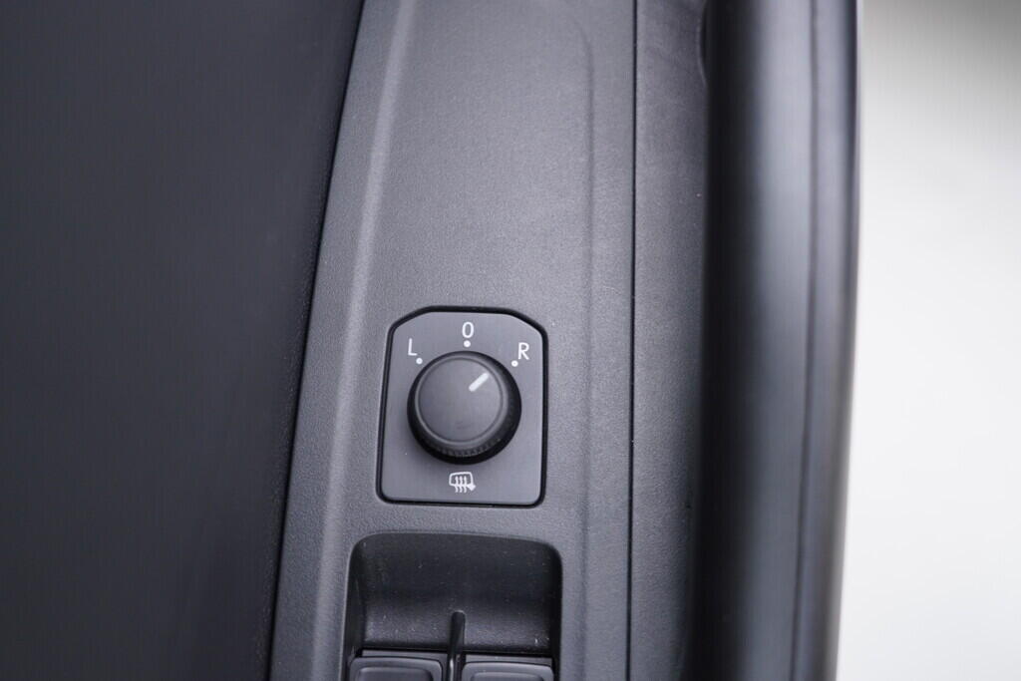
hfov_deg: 53.1
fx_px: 1021
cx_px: 510
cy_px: 340
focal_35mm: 36
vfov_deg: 36.9
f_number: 2.8
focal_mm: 24
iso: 250
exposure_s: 1/40
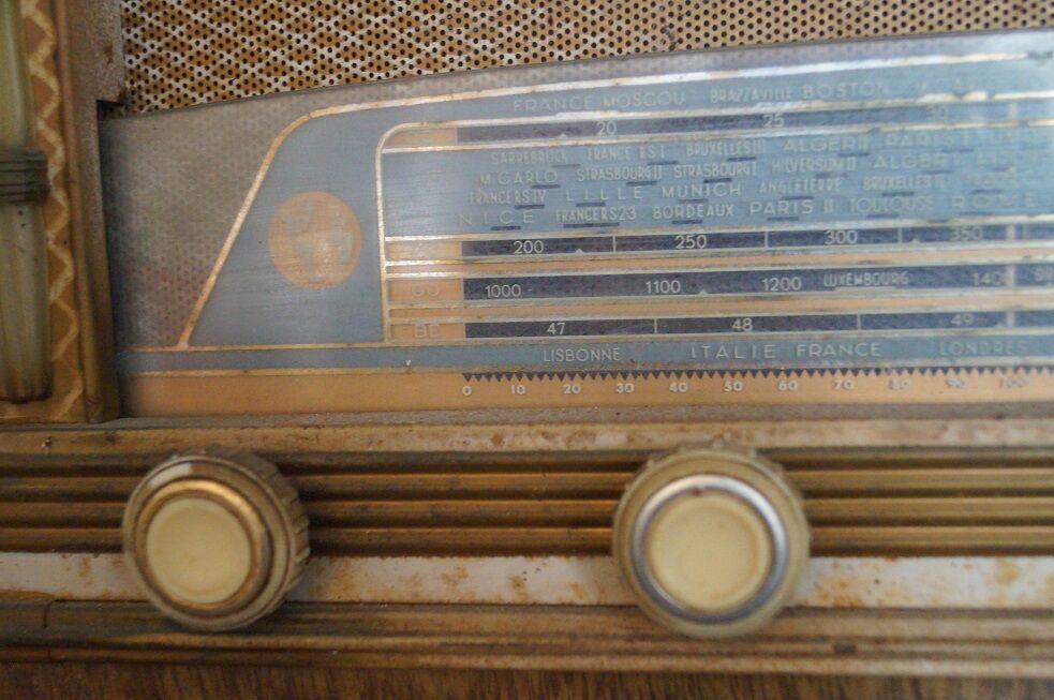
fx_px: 1316
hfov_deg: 43.6
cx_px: 527
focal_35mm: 45
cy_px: 350
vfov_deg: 29.8
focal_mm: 30
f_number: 4.5
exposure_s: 1/60
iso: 3200
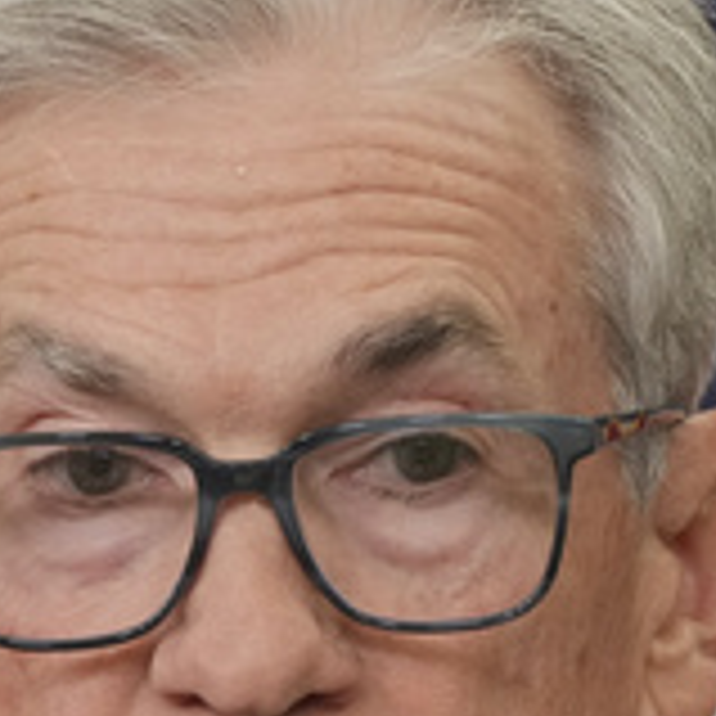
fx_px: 38402
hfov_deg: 1.1
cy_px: 691
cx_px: 360
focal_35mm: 1641
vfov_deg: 1.1
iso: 3200
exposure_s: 1/400
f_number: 5.6
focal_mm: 400
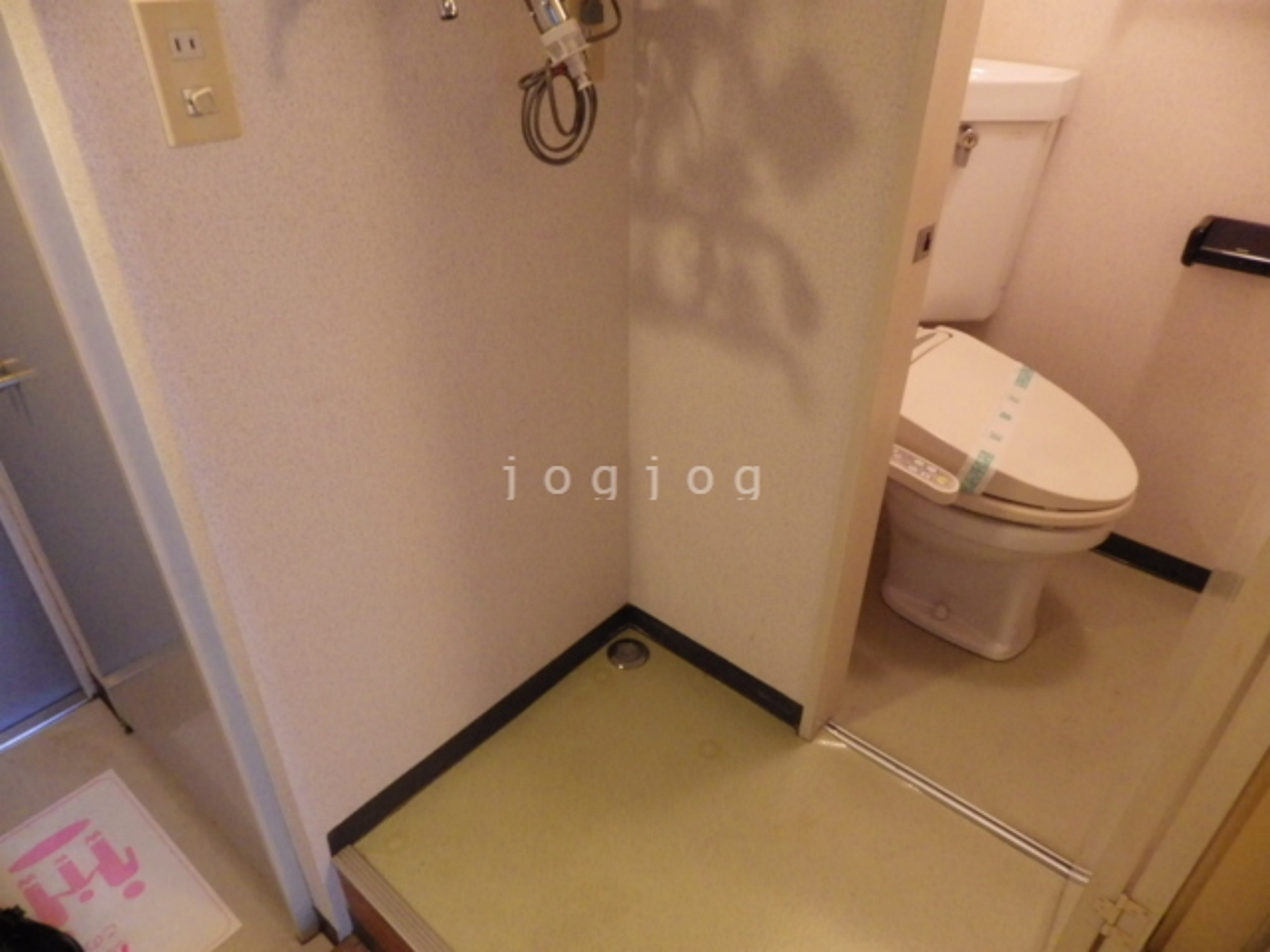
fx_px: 807
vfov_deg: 61.1
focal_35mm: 22
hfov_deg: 76.4
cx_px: 635
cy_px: 476
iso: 800
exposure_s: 1/25
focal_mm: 4
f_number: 3.1
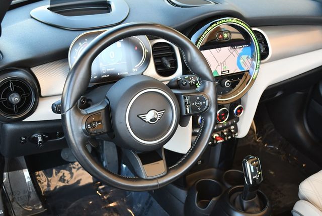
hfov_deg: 41.1
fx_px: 430
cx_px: 161
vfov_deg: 28.1
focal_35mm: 48
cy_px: 108
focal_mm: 24
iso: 800
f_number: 4
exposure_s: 1/200
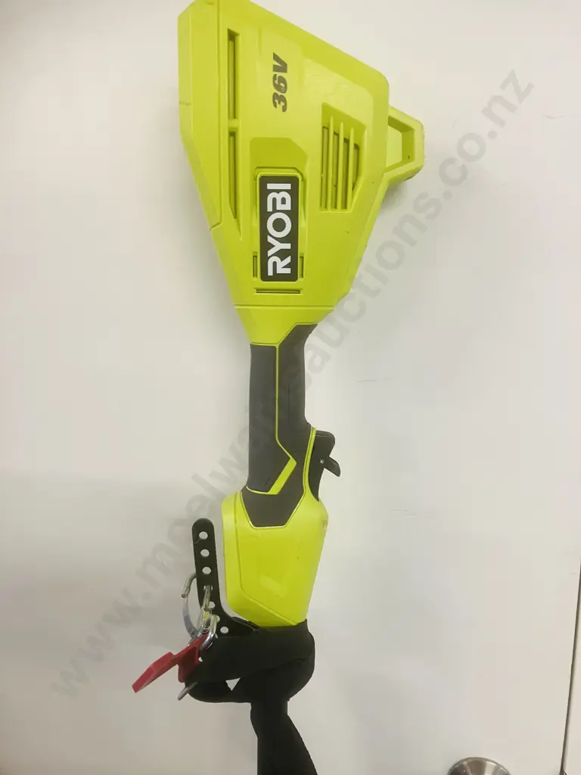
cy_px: 388
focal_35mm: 28
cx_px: 290
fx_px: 627
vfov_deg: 63.4
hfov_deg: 49.7
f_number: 1.8
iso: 100
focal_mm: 3.99
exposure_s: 1/50
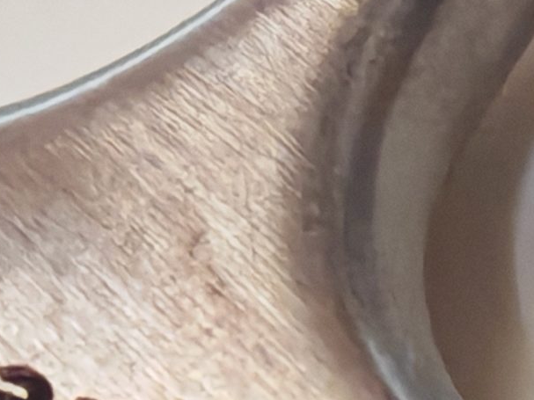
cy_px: 274
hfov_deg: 3.9
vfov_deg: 2.9
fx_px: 7804
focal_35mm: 506
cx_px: -196
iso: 320
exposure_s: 1/50
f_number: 2
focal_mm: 6.83
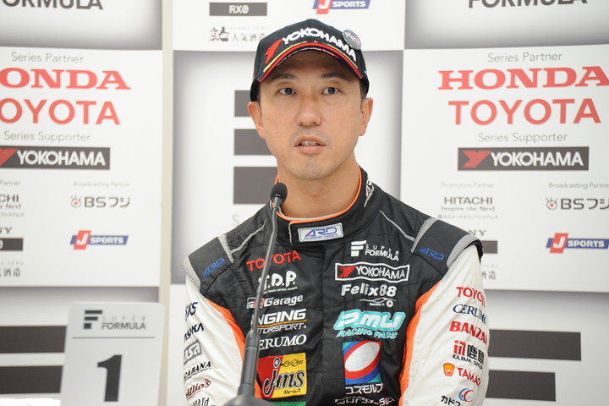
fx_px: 3383
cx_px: 304
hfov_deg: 10.3
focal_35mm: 200
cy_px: 203
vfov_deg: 6.9
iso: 800
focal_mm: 200
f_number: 6.7
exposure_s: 1/60
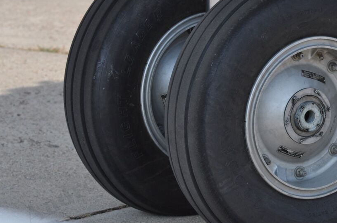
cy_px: 87
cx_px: 251
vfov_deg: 4.0
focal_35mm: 342
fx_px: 3195
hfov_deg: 6.0
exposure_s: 1/500
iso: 200
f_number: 8
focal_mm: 145
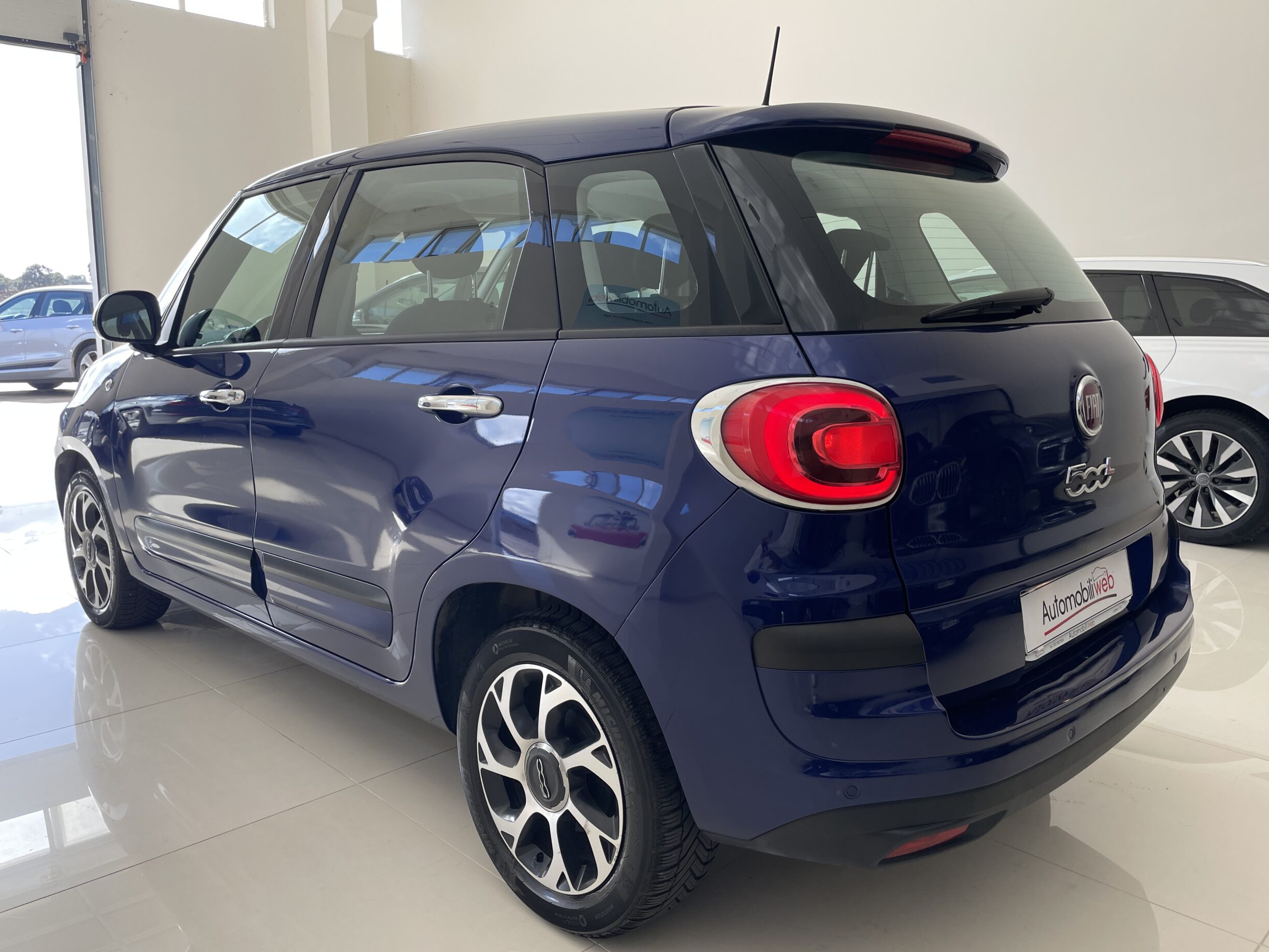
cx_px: 649
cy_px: 472
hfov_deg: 65.3
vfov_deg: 51.4
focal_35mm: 27
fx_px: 990
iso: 32
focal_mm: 4.2
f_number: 1.6
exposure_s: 1/378
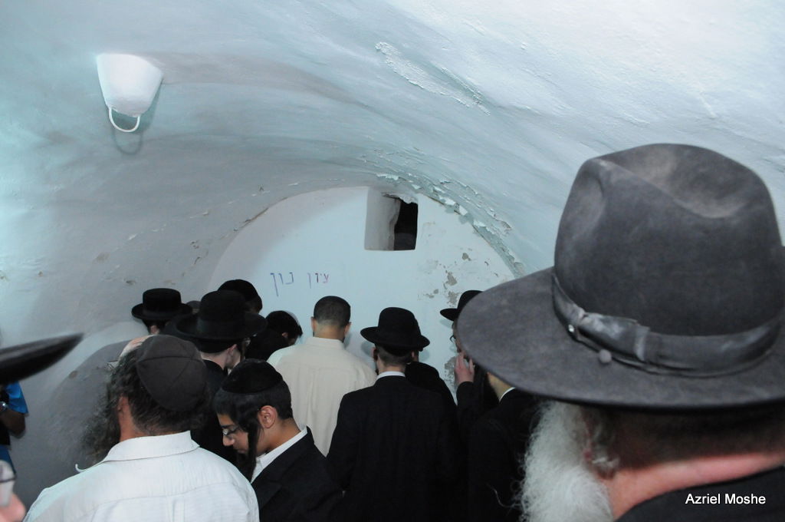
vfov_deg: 50.3
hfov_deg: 70.5
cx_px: 392
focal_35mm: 26
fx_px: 555
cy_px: 261
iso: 3200
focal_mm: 17
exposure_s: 1/40
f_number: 4.5
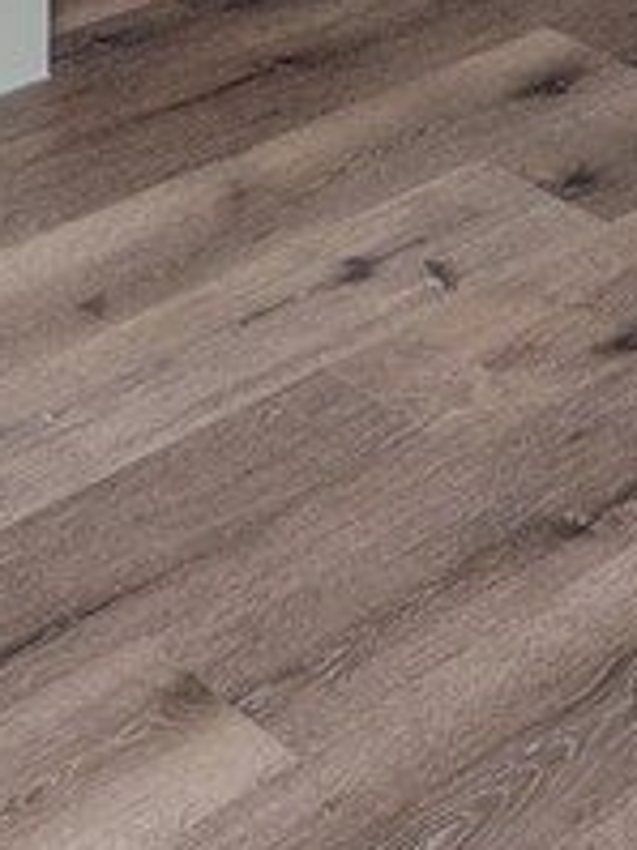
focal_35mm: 104
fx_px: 2554
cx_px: 261
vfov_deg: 14.3
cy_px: -1046
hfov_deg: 14.2
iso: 200
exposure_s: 1/40
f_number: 9
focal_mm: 14
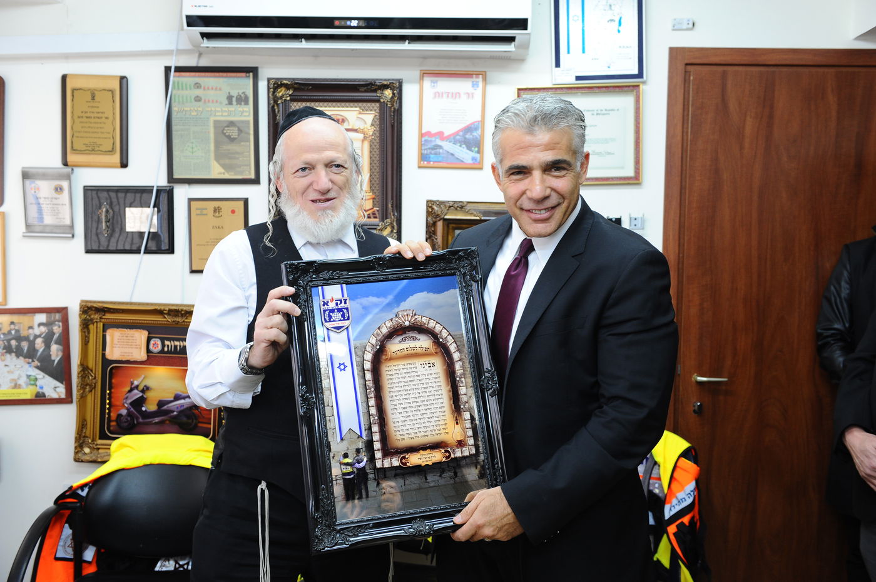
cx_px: 438
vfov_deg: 36.8
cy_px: 291
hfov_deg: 53.2
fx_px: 875
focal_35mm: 36
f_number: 5
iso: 1000
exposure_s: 1/50
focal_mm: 36
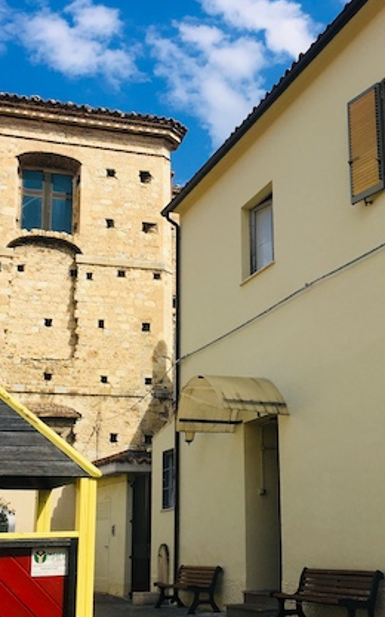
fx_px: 806
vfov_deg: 41.7
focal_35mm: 48
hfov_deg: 26.8
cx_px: 240
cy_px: 362
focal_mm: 4.15
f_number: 2.2
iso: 25
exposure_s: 1/1637
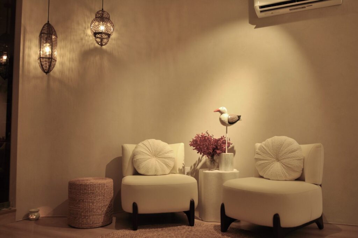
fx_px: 298
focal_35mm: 30
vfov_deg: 43.5
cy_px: 119
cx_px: 179
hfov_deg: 62.0
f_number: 2.2
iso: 200
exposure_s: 1/125
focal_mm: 20
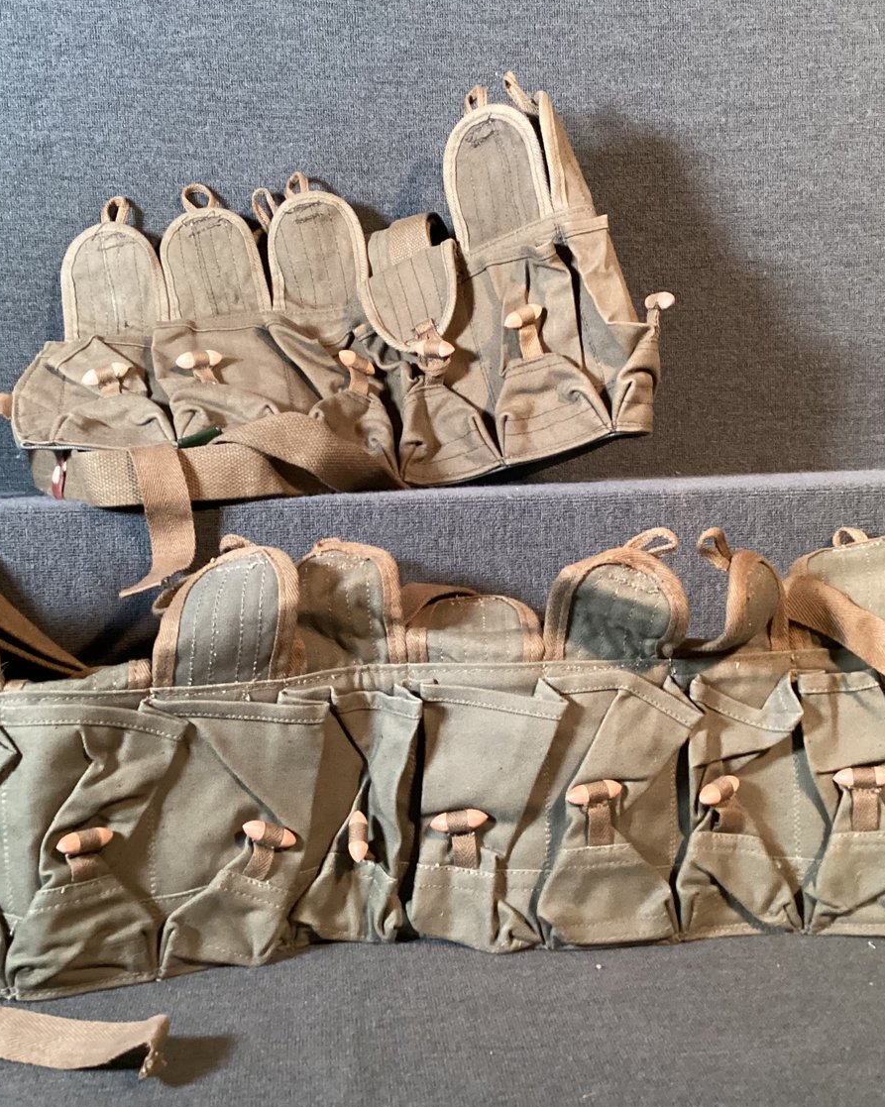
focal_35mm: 41
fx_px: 1343
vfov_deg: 44.8
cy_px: 550
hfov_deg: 36.5
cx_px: 421
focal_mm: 3.3
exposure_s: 1/40
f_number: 2.4
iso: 400
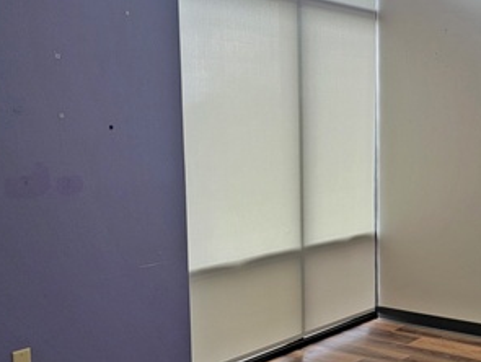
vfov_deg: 28.1
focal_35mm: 52
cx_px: 292
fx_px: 723
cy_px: 207
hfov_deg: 36.6
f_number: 1.8
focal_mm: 6.7
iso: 200
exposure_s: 1/120
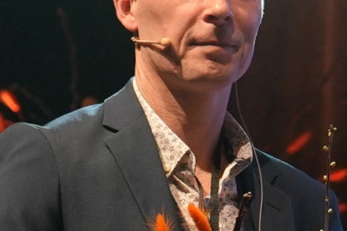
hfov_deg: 4.9
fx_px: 3981
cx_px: 658
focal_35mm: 413
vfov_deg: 3.3
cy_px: 339
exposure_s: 1/160
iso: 1000
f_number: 4
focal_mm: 70
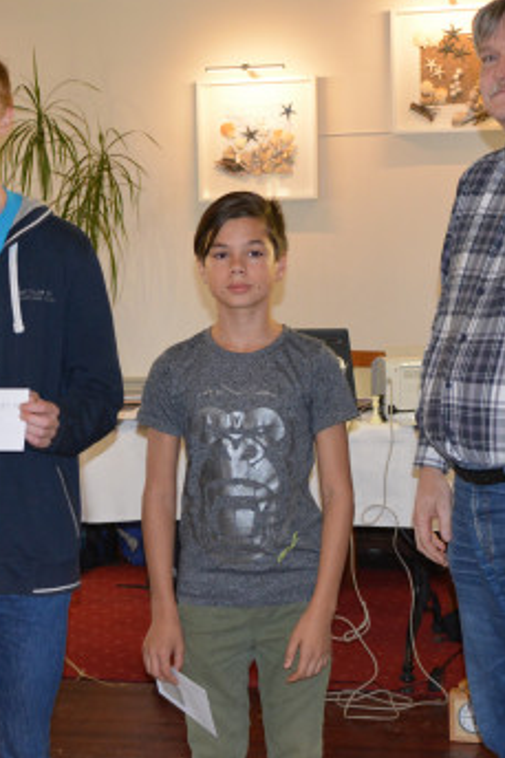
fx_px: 1598
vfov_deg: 26.7
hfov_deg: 17.9
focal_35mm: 76
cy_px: 337
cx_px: 185
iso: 1600
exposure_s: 1/60
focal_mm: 29
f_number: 4
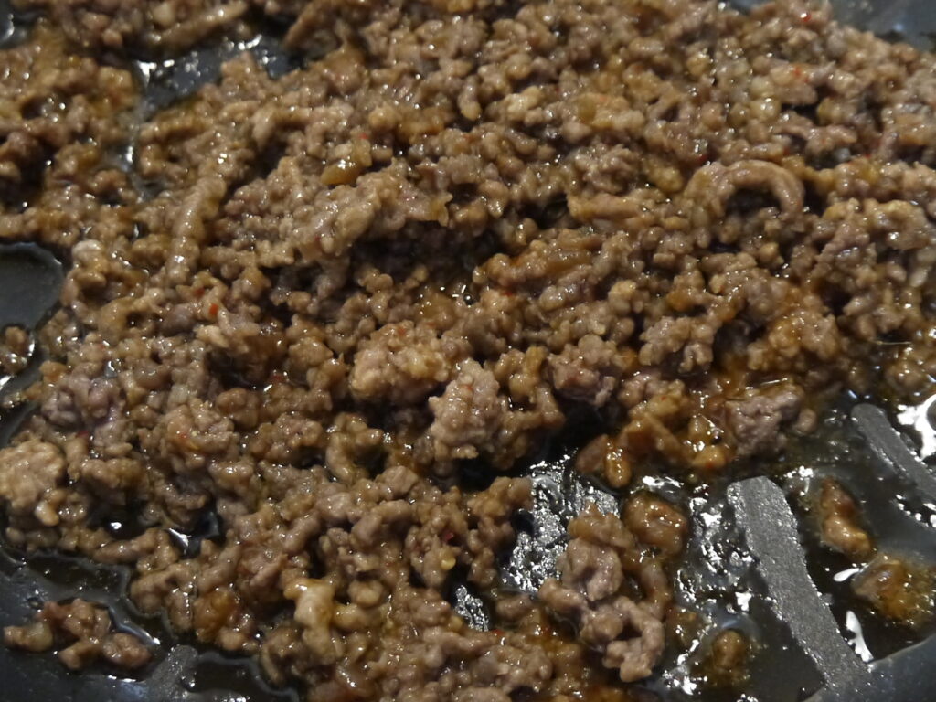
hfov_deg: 35.5
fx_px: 1460
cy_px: 351
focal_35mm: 54
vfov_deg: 27.0
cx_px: 468
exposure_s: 1/50
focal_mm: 14
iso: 1600
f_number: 3.5
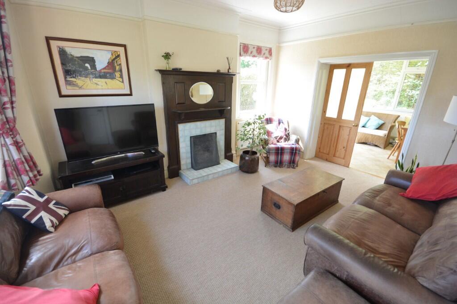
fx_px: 190
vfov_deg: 77.3
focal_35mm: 15
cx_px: 228
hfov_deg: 100.4
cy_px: 152
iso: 400
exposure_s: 1/15
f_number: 8
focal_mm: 10
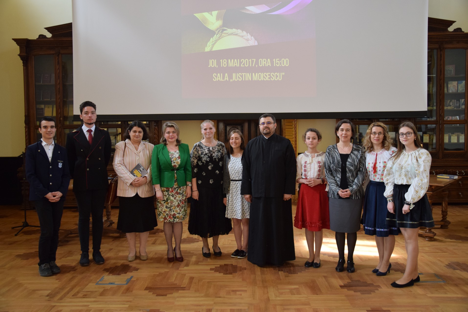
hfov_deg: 57.2
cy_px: 156
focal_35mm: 33
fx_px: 429
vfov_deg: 40.0
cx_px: 234
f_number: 4
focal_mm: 22
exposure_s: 1/50
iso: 800
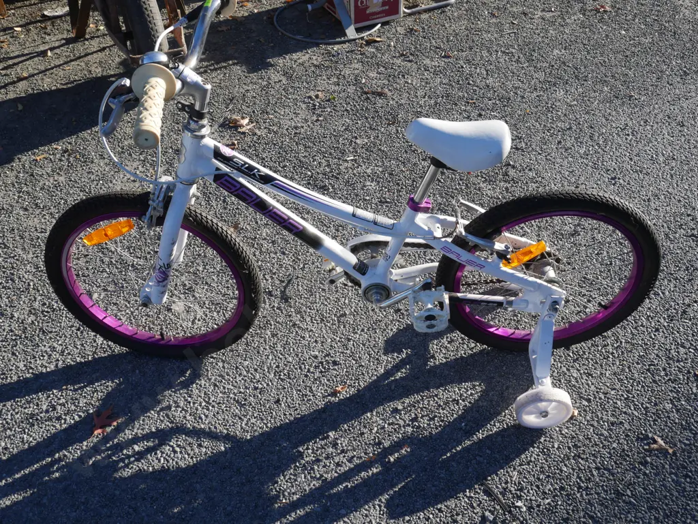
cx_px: 349
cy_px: 262
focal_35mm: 34
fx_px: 686
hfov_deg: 53.9
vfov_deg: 41.8
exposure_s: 1/320
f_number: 7.1
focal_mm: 17
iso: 200
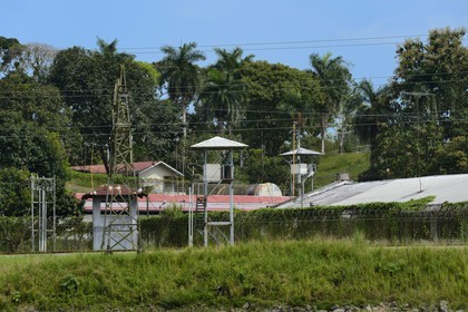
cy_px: 156
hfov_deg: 10.3
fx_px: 2600
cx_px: 234
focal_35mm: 200
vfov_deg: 6.9
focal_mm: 200
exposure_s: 1/250
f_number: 10
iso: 200
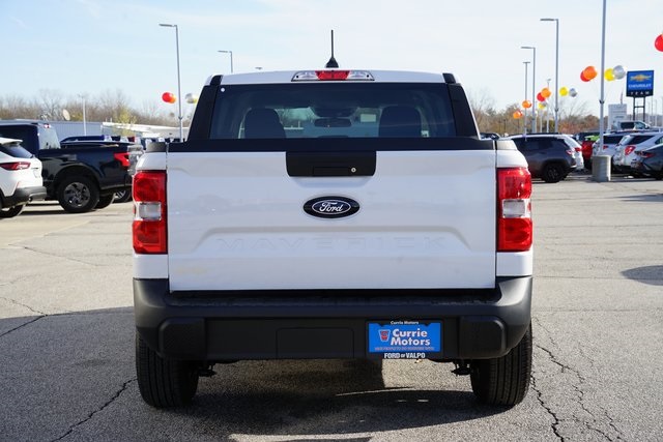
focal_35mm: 61
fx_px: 1124
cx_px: 332
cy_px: 221
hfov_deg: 32.9
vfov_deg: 22.3
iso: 100
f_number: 11
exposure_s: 1/100
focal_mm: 61
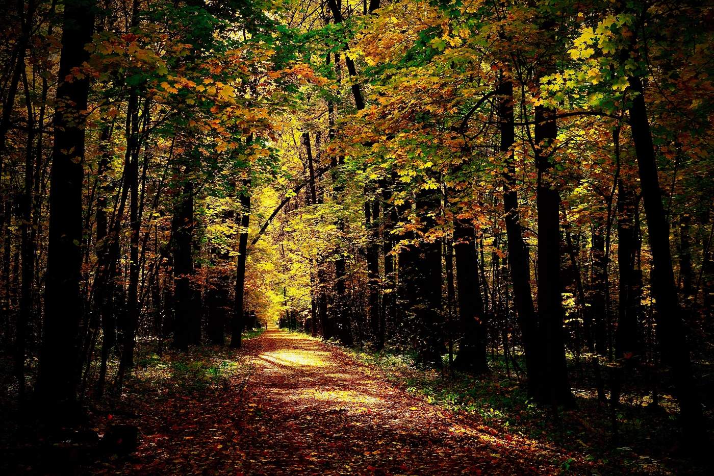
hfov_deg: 37.9
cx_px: 357
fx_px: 1041
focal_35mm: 52
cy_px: 238
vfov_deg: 25.7
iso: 800
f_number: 8
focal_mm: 35
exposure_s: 1/200
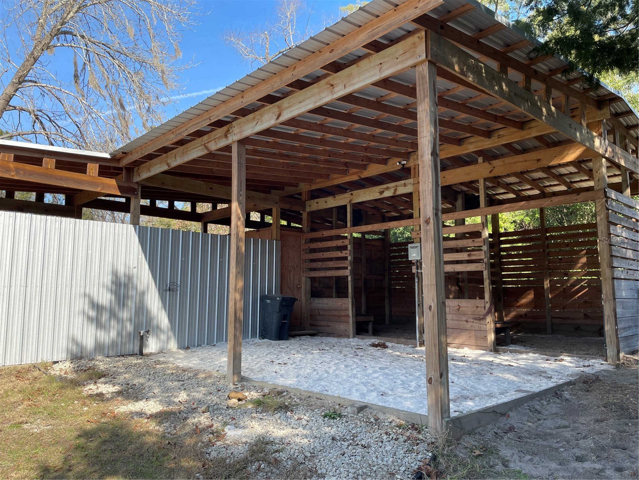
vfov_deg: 53.1
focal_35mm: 26
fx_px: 480
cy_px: 240
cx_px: 320
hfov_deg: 67.3
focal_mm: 4.2
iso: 32
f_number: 1.6
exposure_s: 1/818
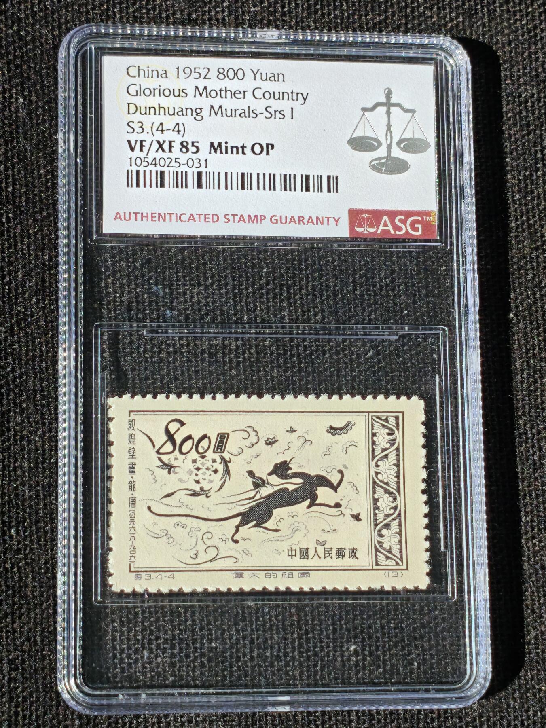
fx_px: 1851
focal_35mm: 88
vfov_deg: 22.3
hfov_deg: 16.8
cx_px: 273
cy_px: 364
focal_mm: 4.94
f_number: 1.5
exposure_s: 1/2723
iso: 50
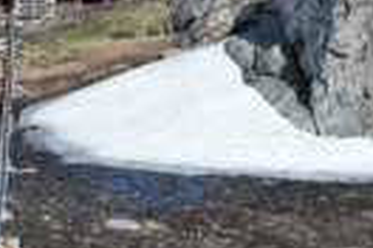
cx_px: -155
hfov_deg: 22.9
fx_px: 777
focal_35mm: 75
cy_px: 149
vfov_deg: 18.2
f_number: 2.8
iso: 200
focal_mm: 8.38
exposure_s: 1/1600
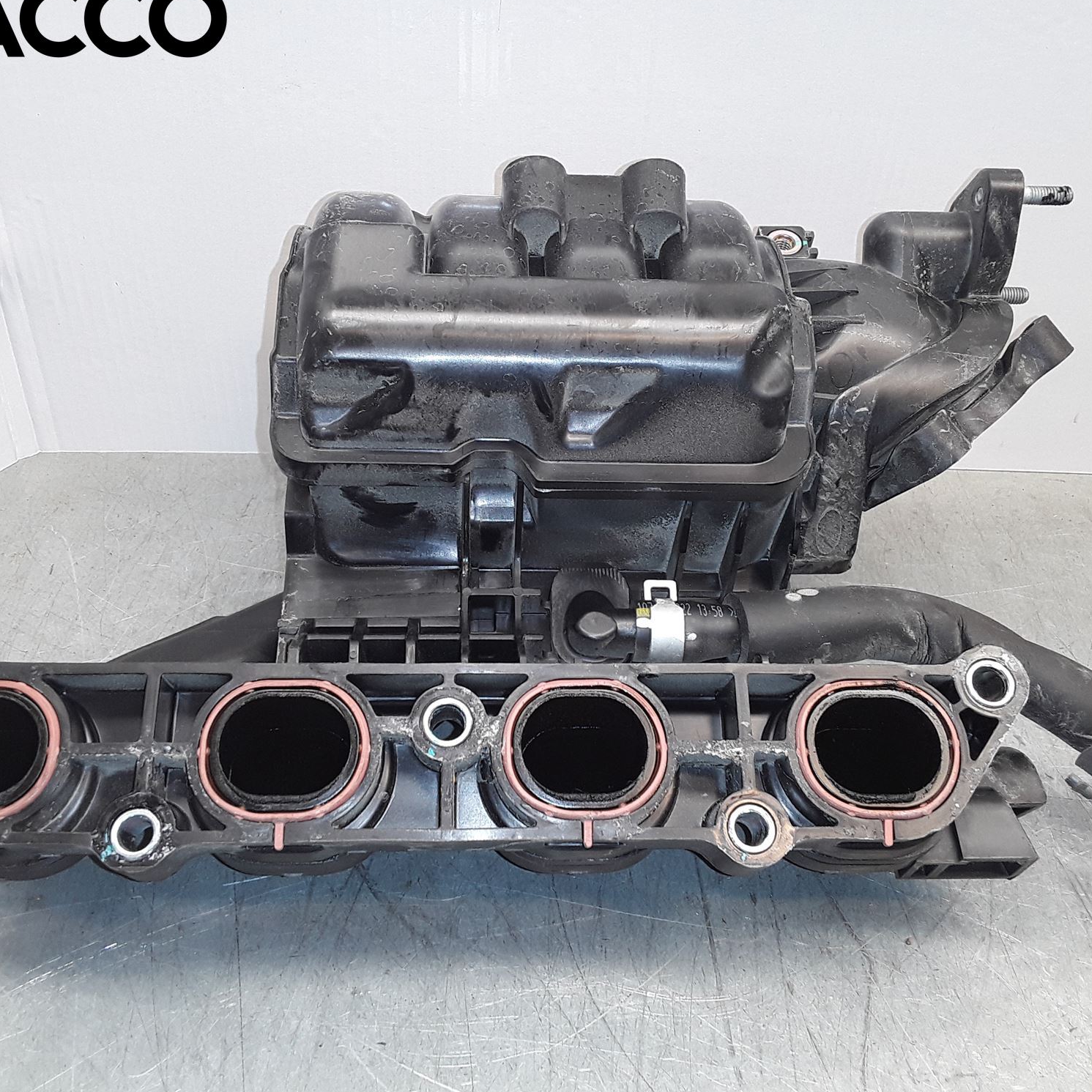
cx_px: 527
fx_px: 1213
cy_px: 541
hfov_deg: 48.4
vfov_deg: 48.4
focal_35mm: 34
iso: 50
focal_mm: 2.91
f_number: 1.9
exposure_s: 1/50
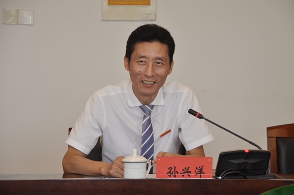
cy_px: 94
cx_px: 147
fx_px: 1175
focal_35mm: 144
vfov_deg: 9.5
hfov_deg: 14.3
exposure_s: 1/60
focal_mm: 92
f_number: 5.6
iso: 720
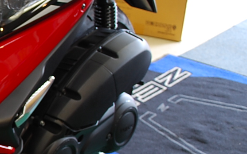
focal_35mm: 117
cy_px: 106
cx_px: -158
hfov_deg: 15.9
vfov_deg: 11.2
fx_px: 788
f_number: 5
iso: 100
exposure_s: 1/6
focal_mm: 22
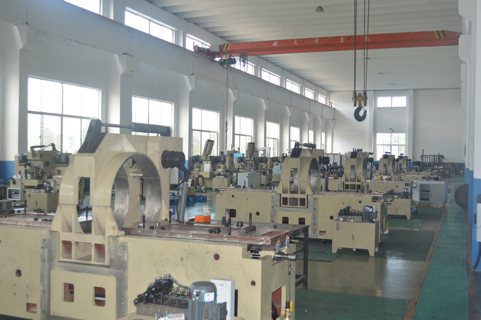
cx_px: 240
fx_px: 561
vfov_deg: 31.8
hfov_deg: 46.4
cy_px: 160
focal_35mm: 42
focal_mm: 28
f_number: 4.5
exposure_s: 1/80
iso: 400
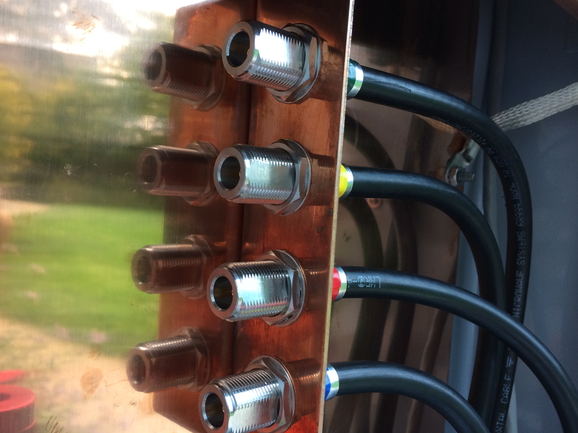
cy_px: 213
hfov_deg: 58.3
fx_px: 518
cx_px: 270
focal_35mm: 31
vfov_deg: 45.4
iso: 32
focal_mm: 4.15
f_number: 2.2
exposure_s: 1/30
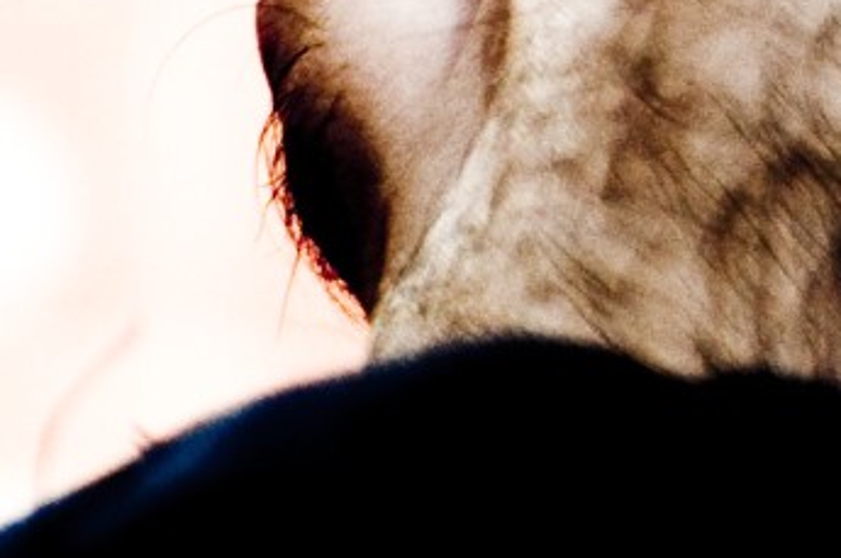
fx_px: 35715
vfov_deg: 0.9
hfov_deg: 1.3
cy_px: -837
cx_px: 2652
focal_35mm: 1531
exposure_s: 1/1000
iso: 800
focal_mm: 220
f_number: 5.3
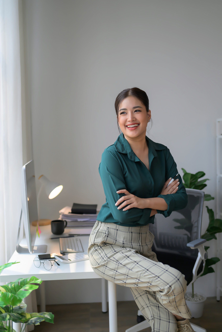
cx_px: 111
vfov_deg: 48.5
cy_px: 166
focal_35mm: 40
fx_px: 370
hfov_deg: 33.4
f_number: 2
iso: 320
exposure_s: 1/1600
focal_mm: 40
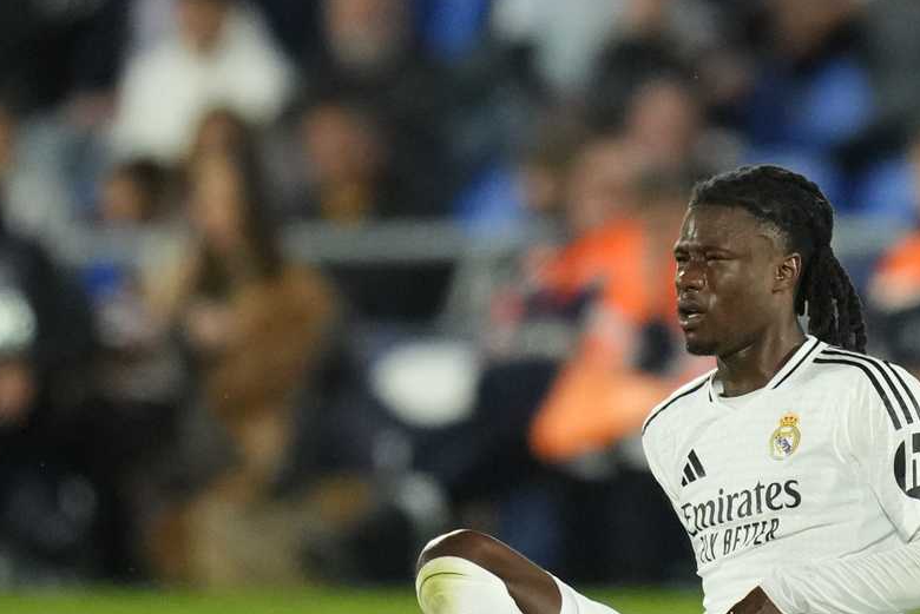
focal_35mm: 861
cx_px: 472
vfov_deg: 1.6
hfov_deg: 2.4
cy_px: 433
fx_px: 22015
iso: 3200
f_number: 2.8
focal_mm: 400
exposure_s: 1/1600
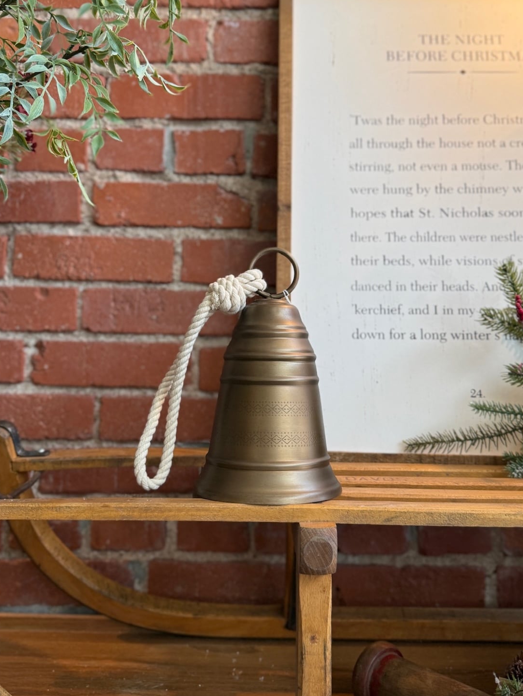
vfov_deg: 69.4
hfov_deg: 54.9
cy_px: 336
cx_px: 258
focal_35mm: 25
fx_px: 503
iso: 125
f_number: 1.78
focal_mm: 6.76
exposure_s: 1/120
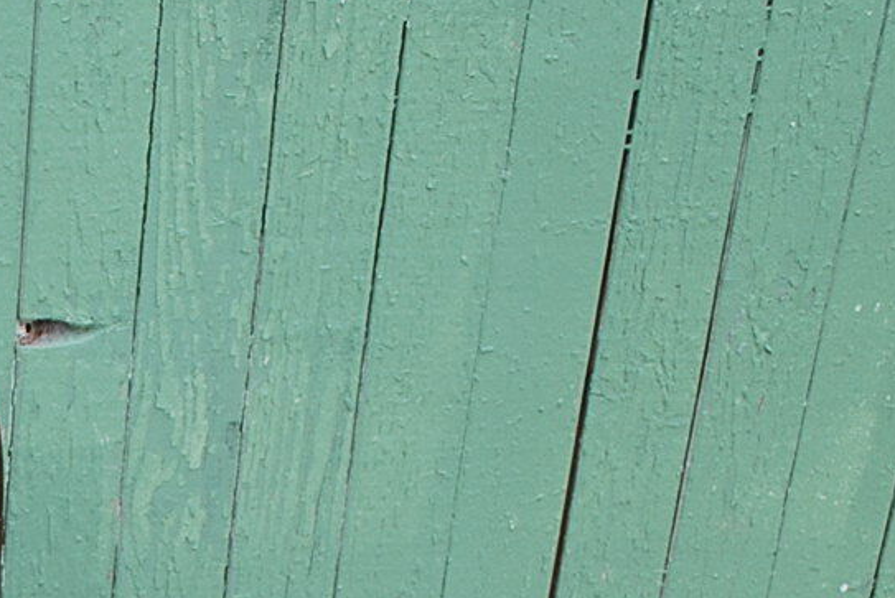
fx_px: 2662
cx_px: -377
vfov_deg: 12.0
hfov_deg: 17.5
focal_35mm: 107
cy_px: 982
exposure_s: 1/125
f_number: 5.6
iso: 140
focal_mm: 20
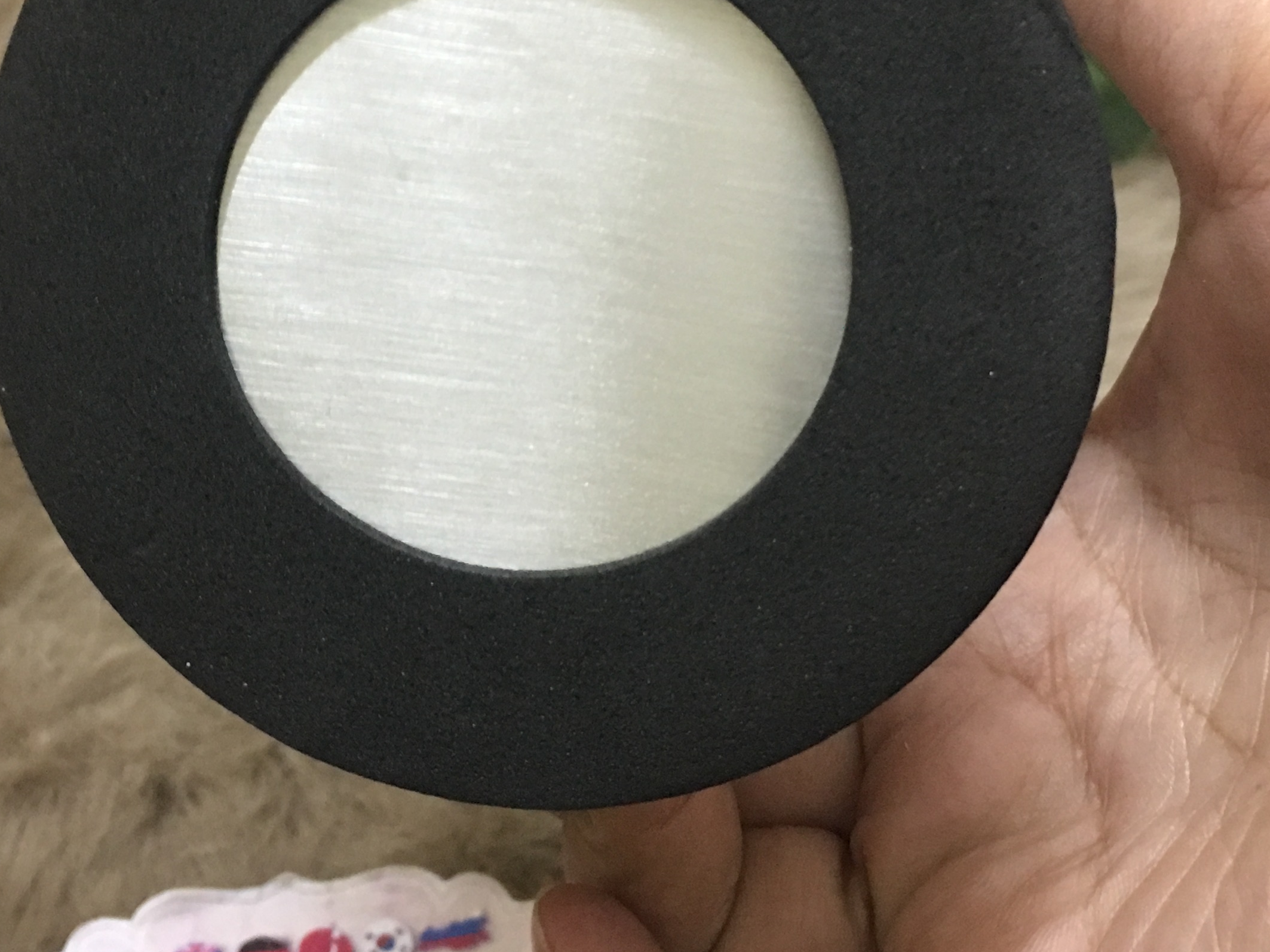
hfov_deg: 34.8
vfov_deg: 26.4
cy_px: 318
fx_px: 2018
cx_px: 498
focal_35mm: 55
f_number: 2.2
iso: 160
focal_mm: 4.15
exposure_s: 1/8
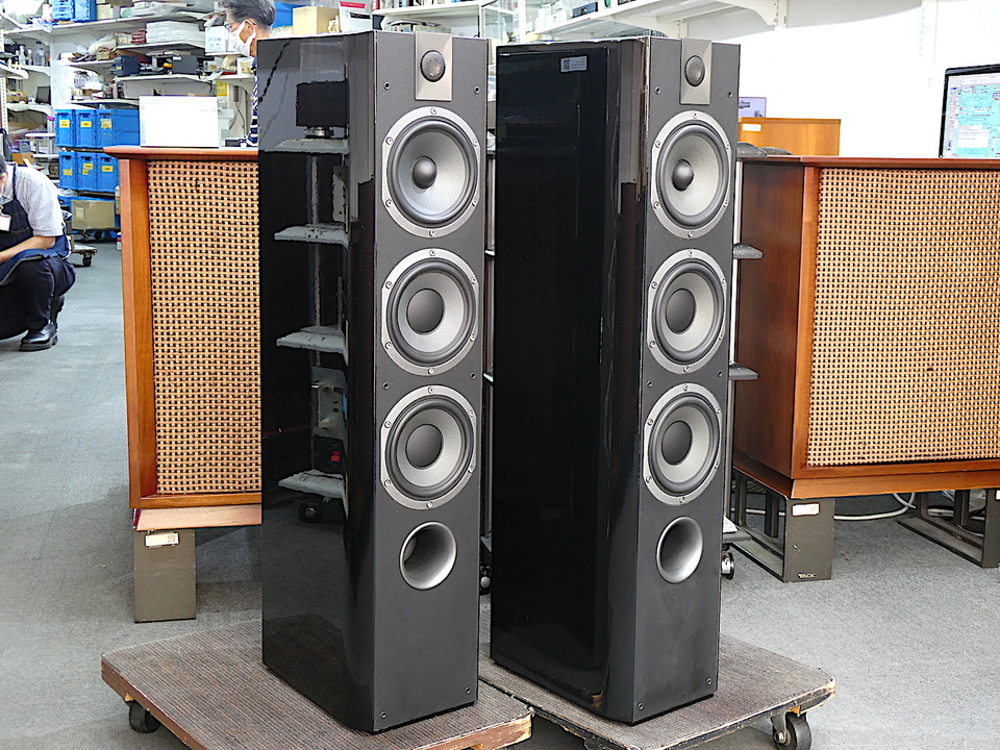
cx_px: 500
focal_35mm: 47
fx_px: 1358
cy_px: 375
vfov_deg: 30.9
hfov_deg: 40.4
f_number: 4
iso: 200
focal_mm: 8.4
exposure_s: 1/5
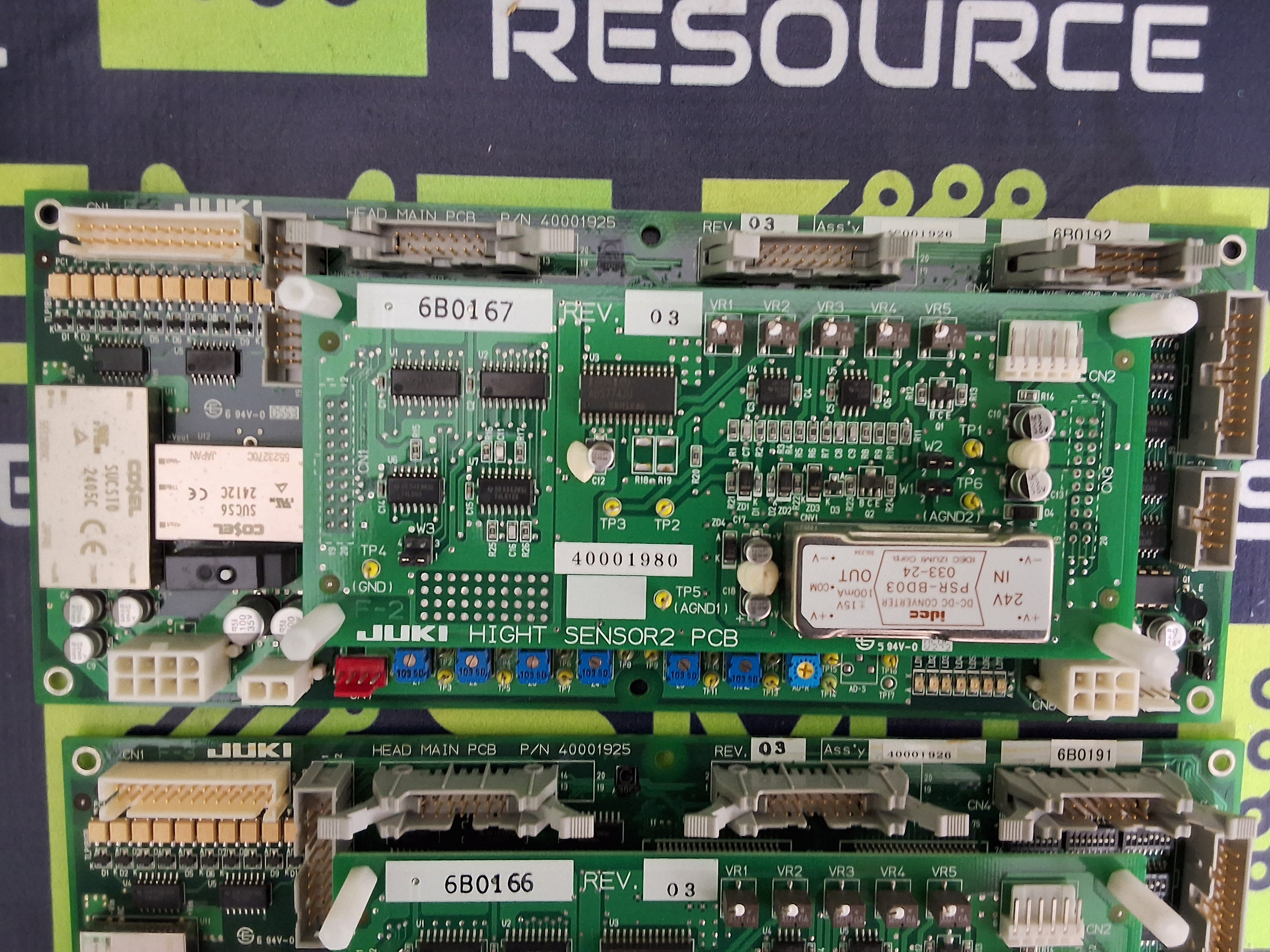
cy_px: 476
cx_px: 635
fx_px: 1027
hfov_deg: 63.4
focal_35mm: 28
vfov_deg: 49.7
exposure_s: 1/20
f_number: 1.9
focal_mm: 2.91
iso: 320
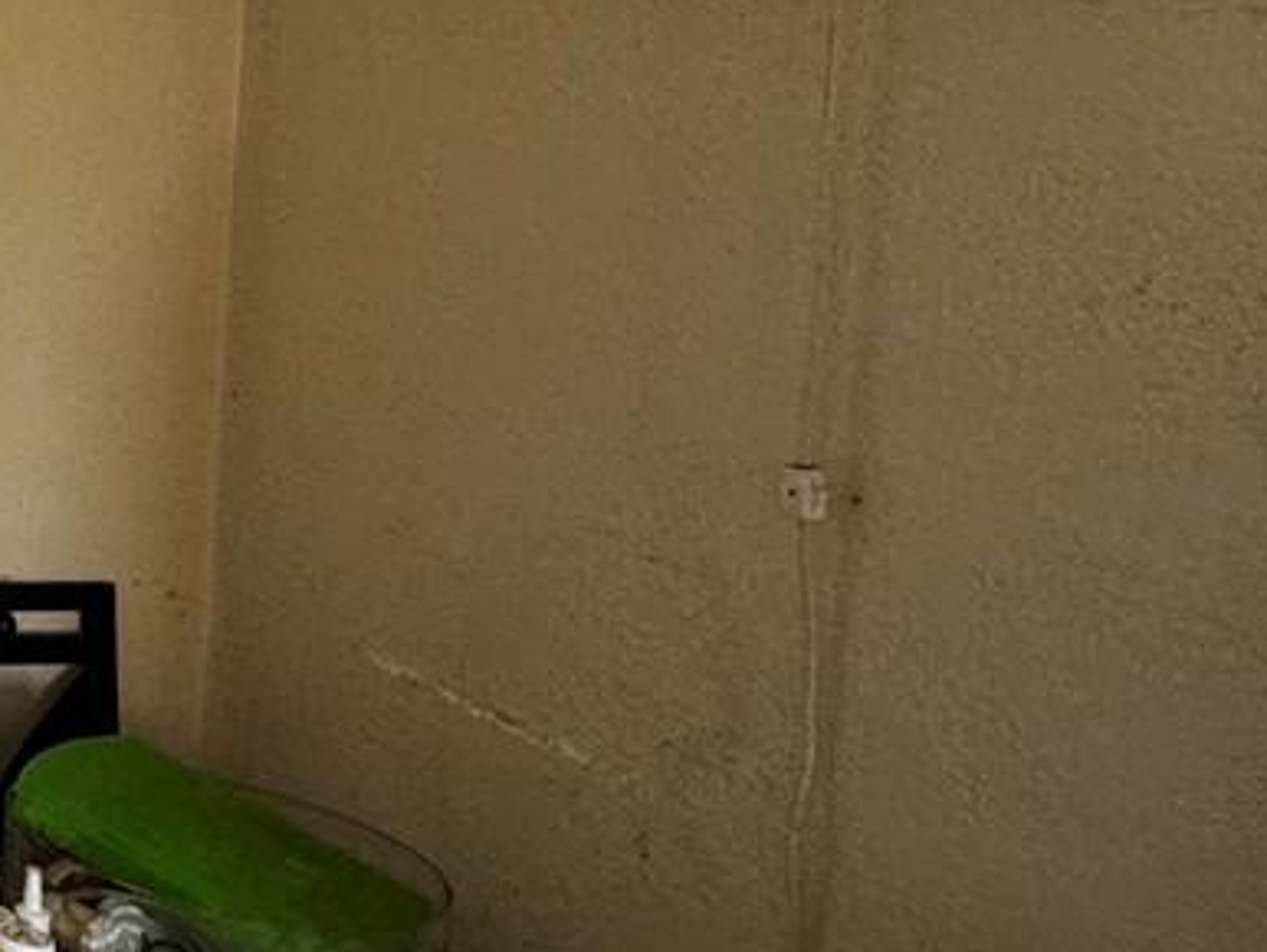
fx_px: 2124
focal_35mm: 58
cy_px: 66
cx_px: -1185
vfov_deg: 24.4
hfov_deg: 19.9
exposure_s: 1/99
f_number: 2.2
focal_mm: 2.22
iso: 160
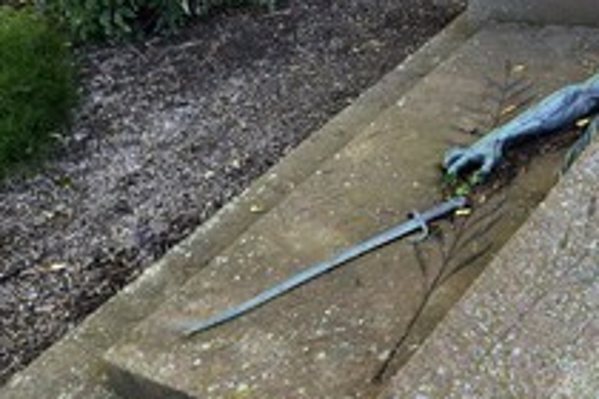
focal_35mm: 48
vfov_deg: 27.3
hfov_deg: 38.4
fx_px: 799
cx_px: 533
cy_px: 63
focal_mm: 24
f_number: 7.1
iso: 400
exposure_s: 1/80
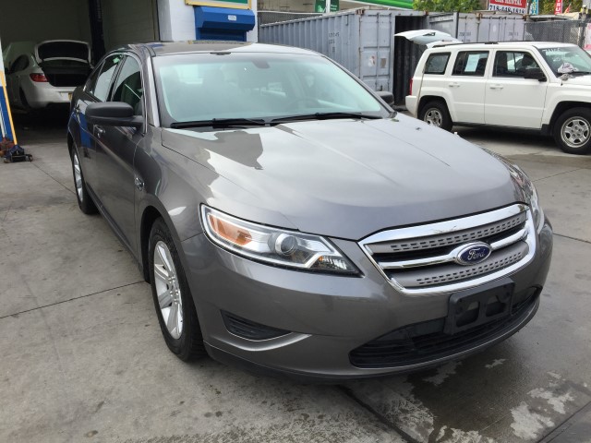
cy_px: 222
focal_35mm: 29
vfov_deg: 48.2
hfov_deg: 61.7
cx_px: 296
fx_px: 495
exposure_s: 1/1041
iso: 32
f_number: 2.2
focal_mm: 4.15
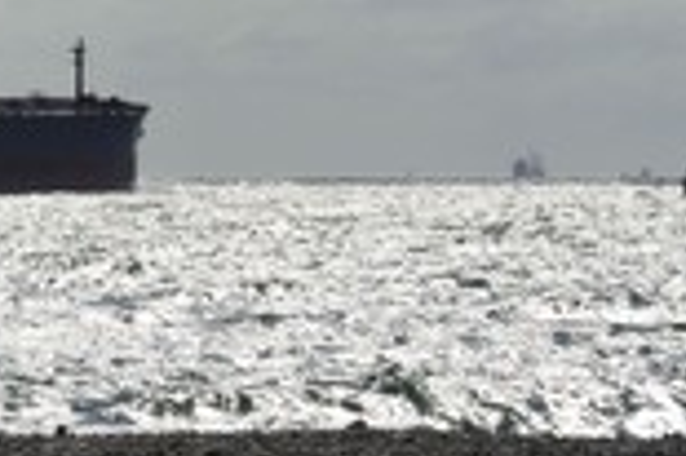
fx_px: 10317
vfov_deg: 2.5
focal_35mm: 542
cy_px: -22
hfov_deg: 3.8
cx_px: 228
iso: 200
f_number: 18
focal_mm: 200
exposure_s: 1/320
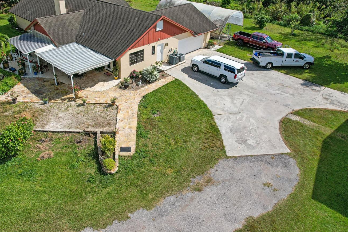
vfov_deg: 47.7
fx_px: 261
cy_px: 95
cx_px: 139
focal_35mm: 27
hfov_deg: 66.7
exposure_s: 1/2500
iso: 100
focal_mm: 8.38
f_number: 2.8
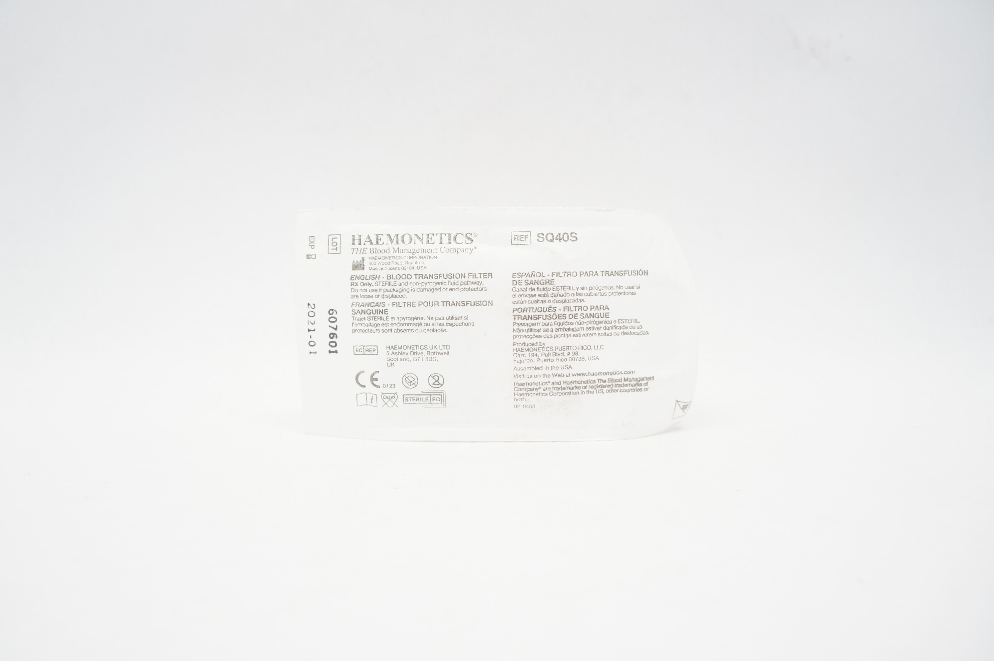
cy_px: 330
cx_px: 497
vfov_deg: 47.8
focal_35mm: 27
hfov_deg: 67.4
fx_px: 745
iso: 400
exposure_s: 1/50
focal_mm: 18
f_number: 5
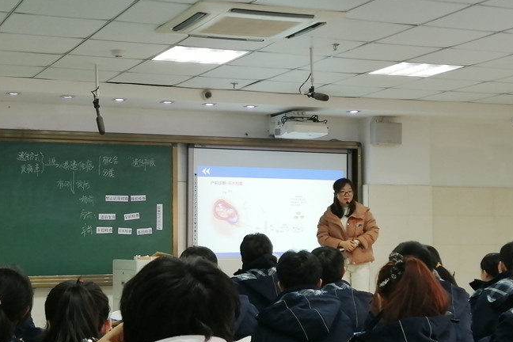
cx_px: 256
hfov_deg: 27.7
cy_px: 191
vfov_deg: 18.7
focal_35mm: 73
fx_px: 1040
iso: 125
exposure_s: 1/50
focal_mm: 3.88
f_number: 1.8
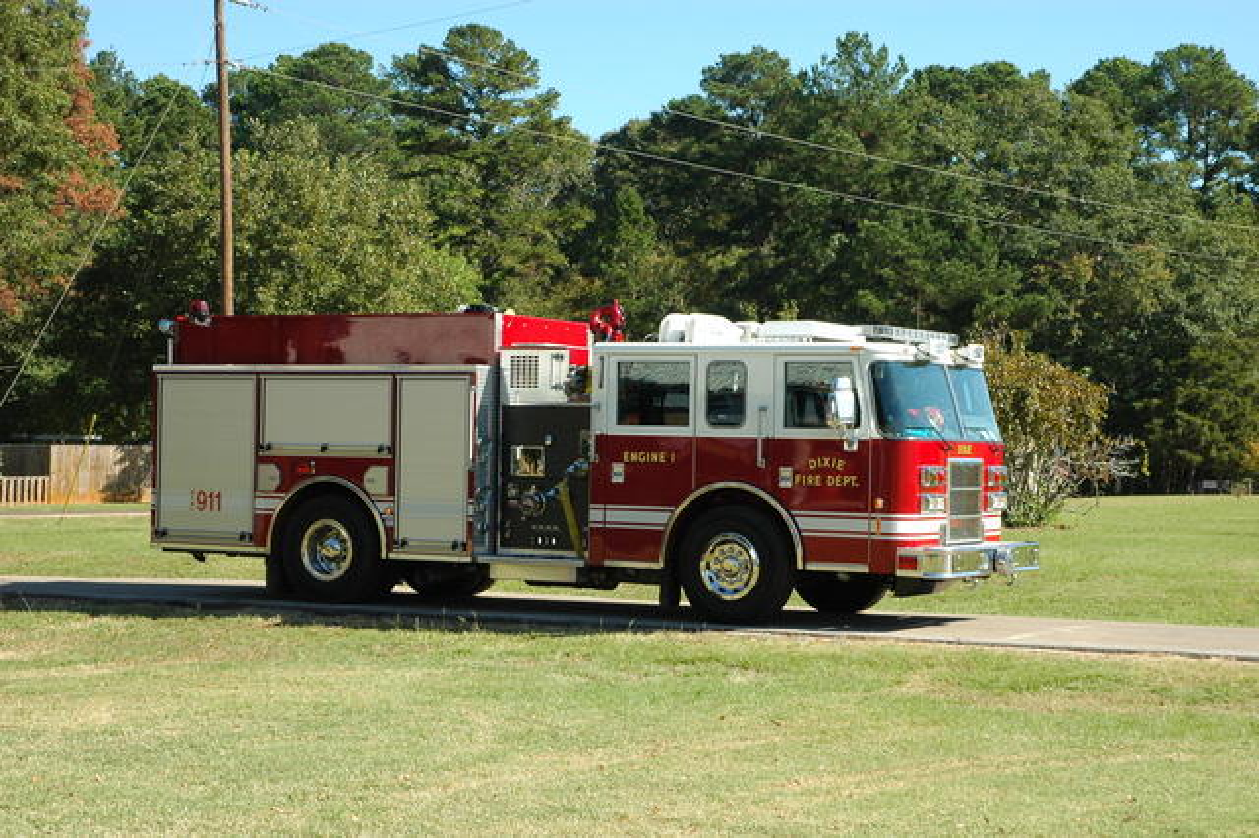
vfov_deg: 19.7
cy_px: 419
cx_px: 630
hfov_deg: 29.3
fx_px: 2412
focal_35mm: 69
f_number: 11
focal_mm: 46
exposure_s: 1/320
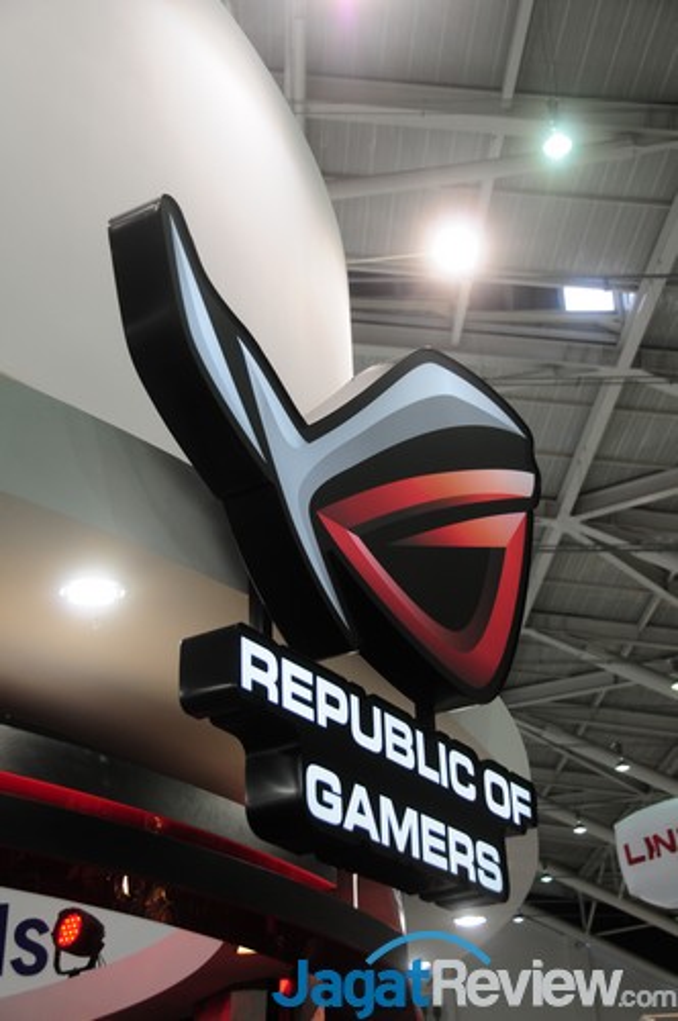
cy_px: 510
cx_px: 339
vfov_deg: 38.9
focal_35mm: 51
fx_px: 1445
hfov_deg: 26.4
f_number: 4.2
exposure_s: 1/100
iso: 400
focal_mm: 34
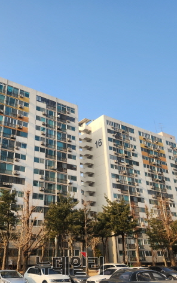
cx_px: 69
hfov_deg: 38.2
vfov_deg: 58.1
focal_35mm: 33
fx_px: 254
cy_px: 142
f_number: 1.8
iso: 20
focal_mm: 5.4
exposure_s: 1/809
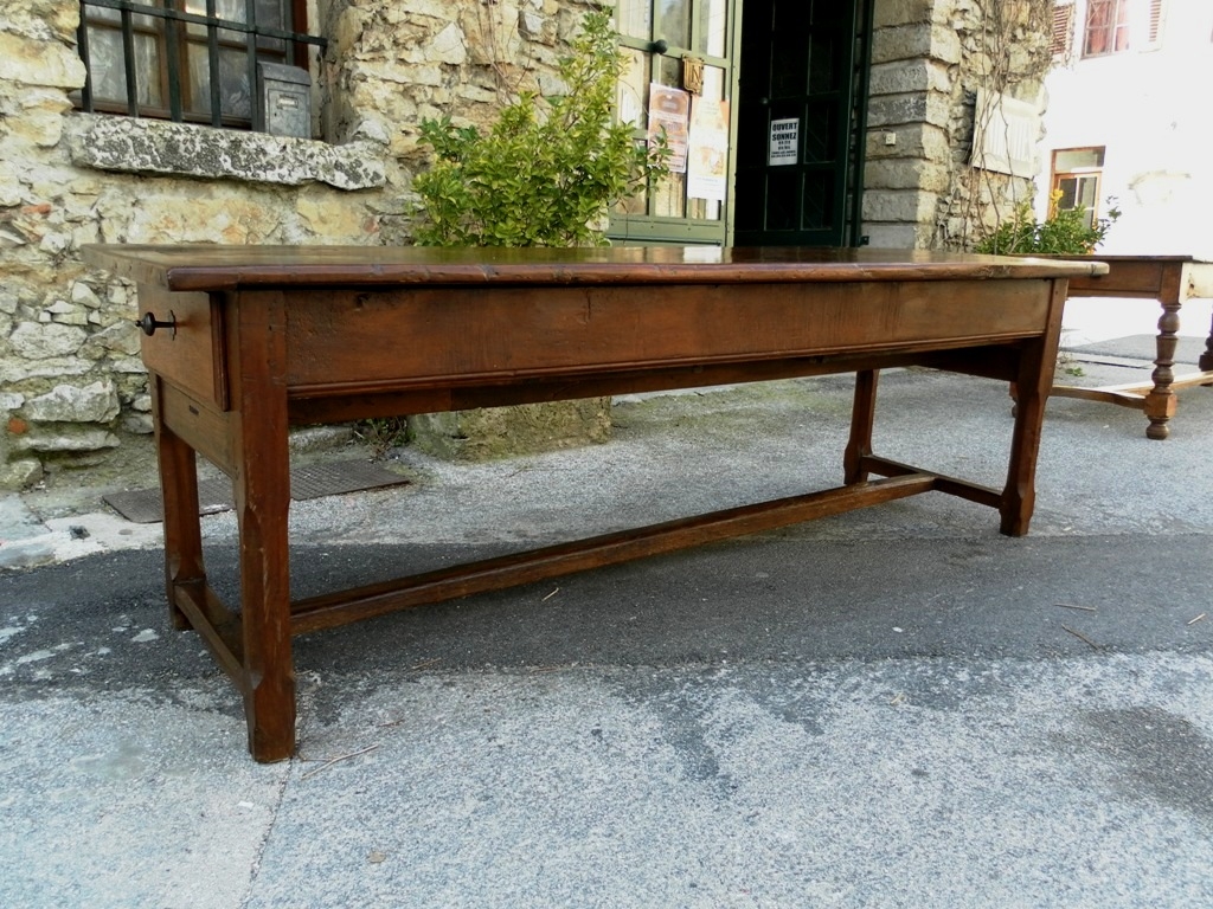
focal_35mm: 28
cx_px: 606
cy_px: 454
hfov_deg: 63.4
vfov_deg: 49.7
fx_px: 981
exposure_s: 1/45
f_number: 3.2
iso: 80
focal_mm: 4.9
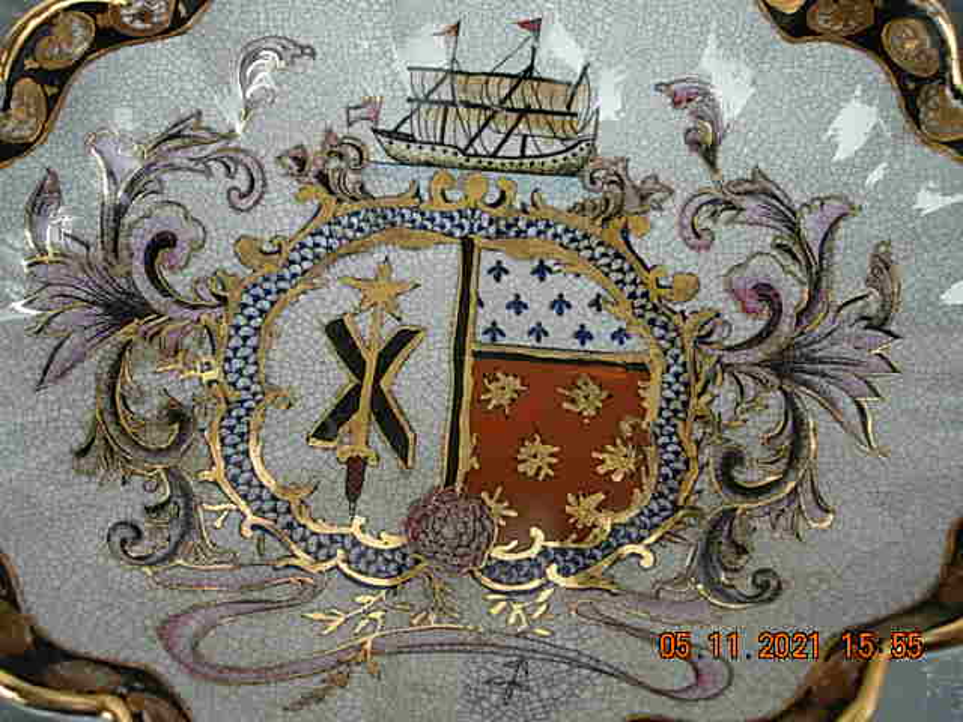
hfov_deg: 49.0
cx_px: 482
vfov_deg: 37.7
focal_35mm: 38
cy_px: 361
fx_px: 1057
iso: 79
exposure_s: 1/31
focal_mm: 7.8
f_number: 2.8
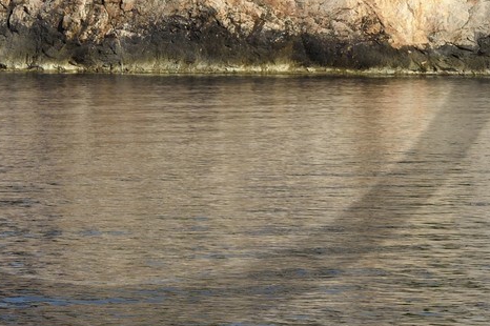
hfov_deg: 4.6
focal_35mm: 446
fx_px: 6066
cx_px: 107
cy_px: -100
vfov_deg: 3.1
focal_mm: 130
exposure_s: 1/320
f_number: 13
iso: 200
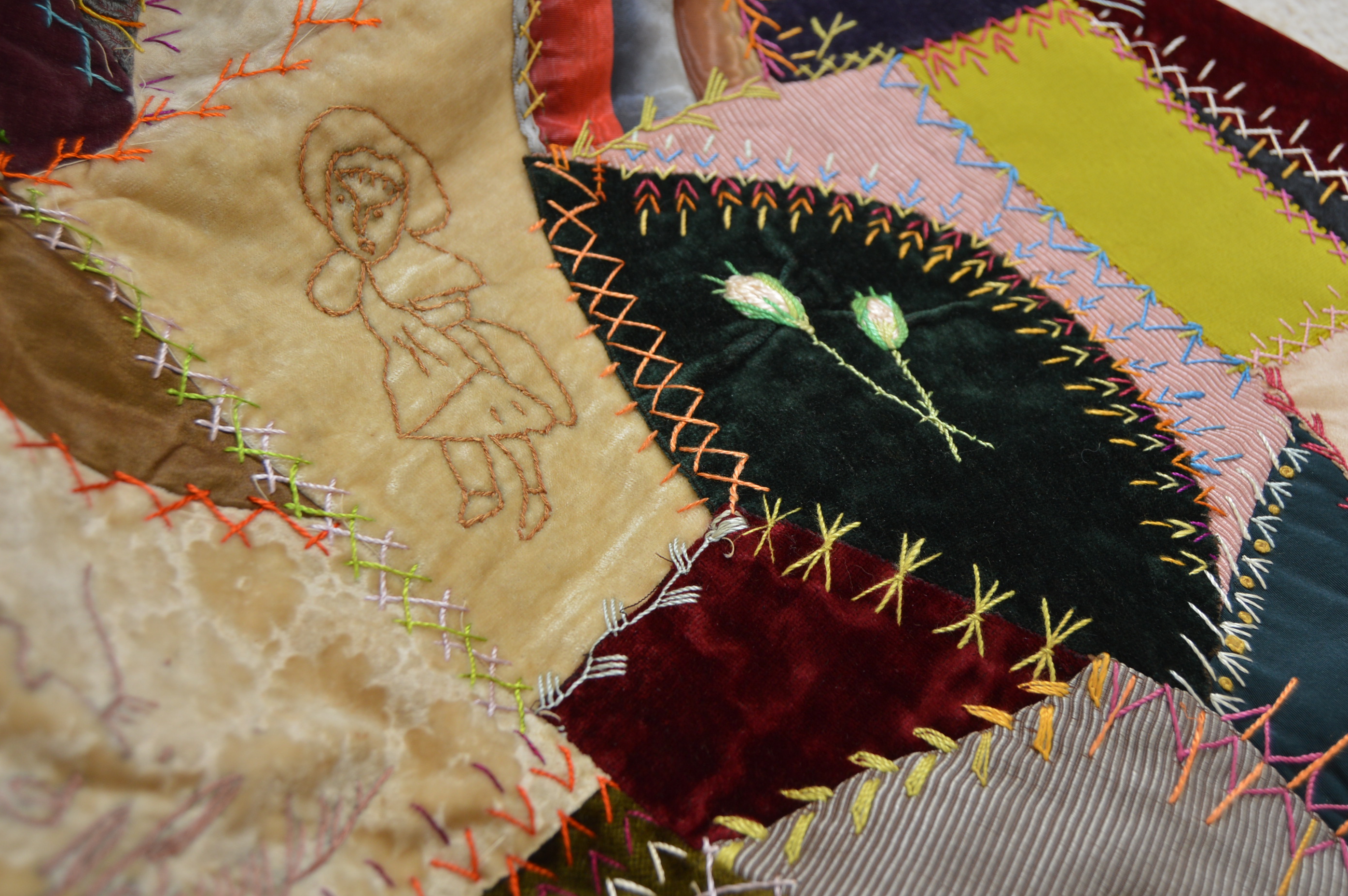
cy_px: 423
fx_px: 1571
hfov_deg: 46.4
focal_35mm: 42
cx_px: 711
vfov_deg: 31.8
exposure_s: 1/125
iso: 200
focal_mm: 26
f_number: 5
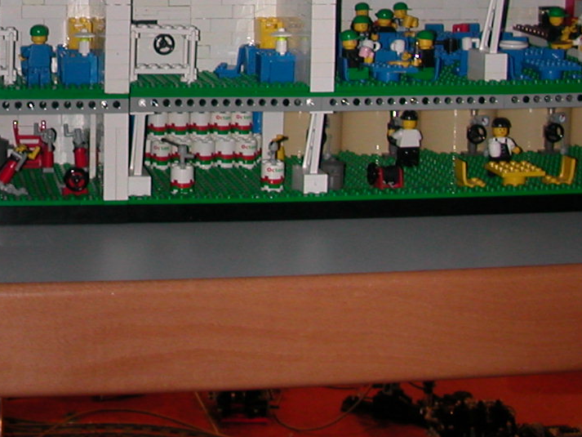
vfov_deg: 17.3
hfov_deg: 22.6
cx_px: -10
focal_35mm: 83
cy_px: -20
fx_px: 1396
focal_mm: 5.6
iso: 100
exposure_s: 1/59.9
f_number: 2.7
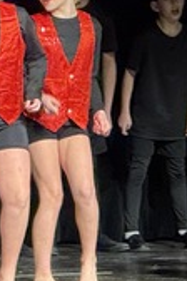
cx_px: -104
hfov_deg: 2.3
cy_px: 176
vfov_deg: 3.5
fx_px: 4643
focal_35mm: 596
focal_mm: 15.66
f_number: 2.8
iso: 400
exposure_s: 1/60
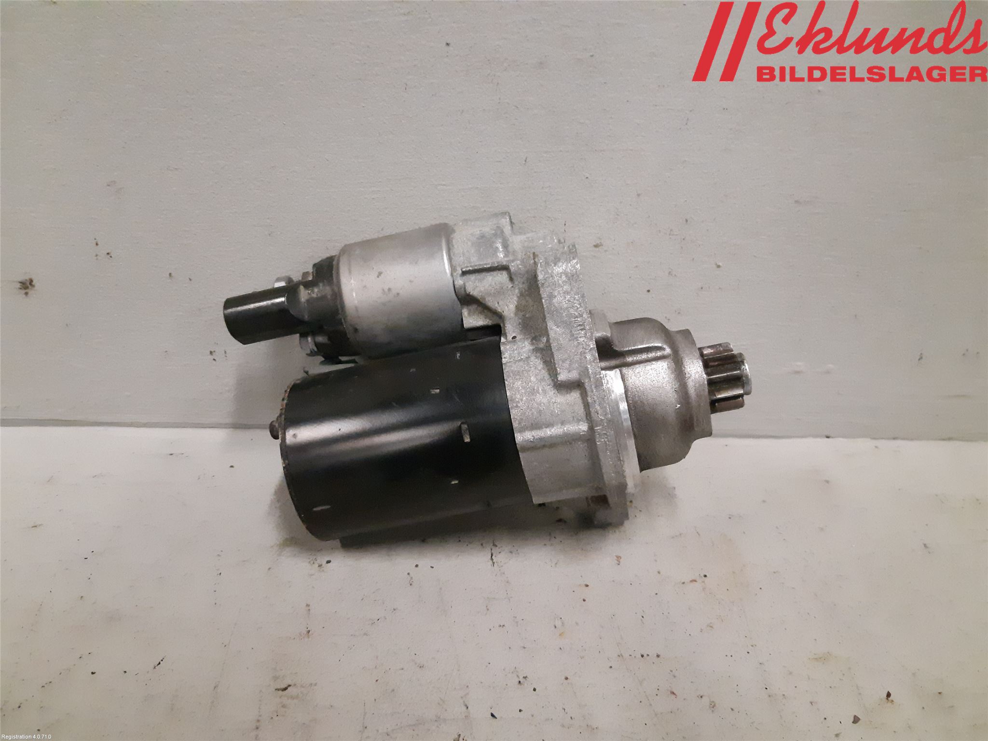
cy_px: 370
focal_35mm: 26
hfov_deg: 67.3
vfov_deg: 53.1
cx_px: 494
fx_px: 742
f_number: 1.7
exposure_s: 1/205
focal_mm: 3.93
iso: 800
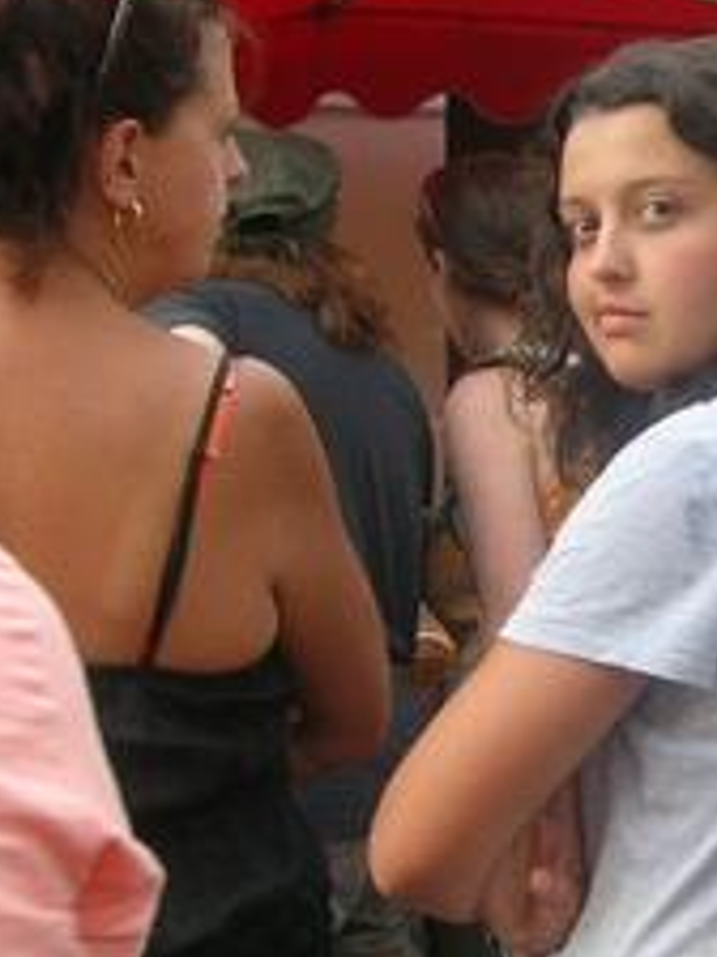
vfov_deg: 19.6
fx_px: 2762
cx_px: 990
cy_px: 483
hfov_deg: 14.1
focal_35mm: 100
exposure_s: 1/80.3
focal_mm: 5.8
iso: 50
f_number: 2.8
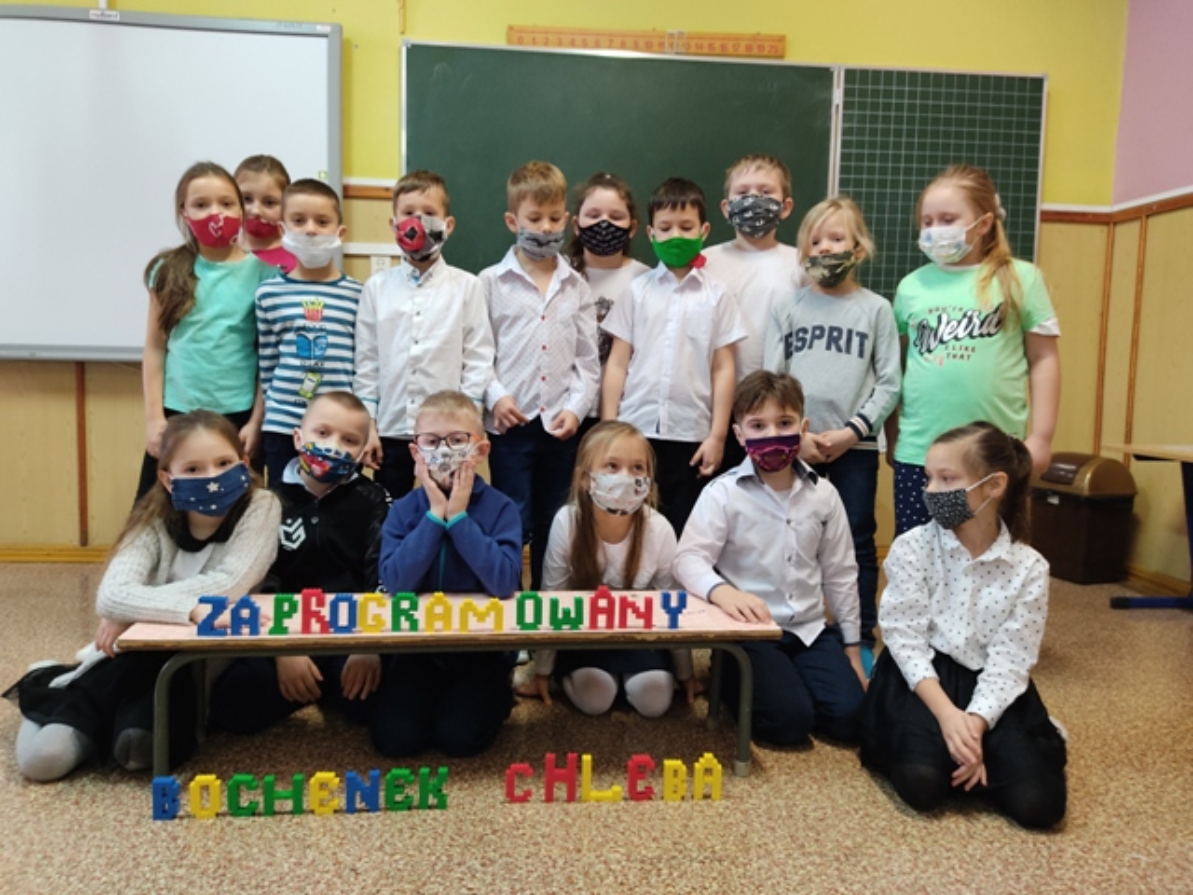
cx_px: 596
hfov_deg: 67.3
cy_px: 448
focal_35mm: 26
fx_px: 896
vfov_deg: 53.1
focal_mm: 4.74
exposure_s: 1/33
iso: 1174
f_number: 1.79
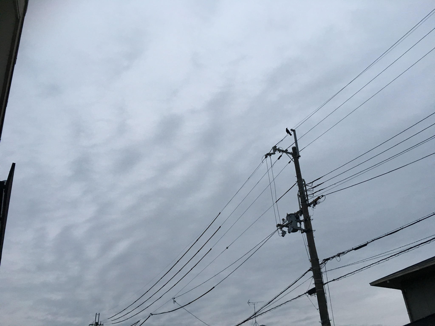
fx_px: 364
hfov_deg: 61.7
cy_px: 163
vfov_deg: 48.2
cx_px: 218
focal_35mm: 29
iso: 100
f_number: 2.2
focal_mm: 4.15
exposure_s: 1/30
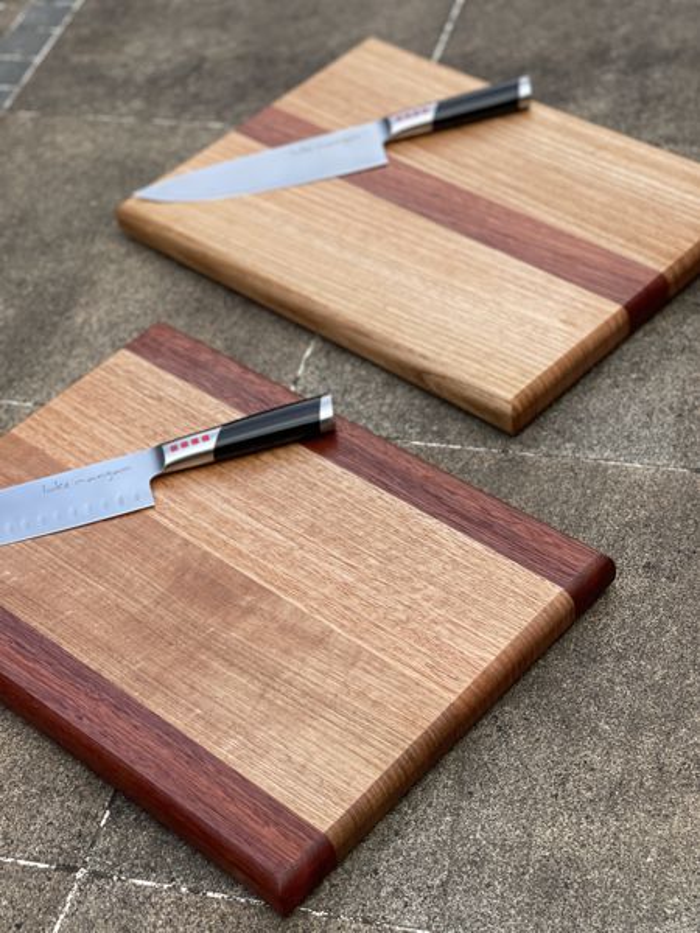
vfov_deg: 30.3
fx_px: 1726
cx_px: 350
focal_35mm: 64
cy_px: 466
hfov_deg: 22.9
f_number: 2.2
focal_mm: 7.5
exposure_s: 1/221
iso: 25
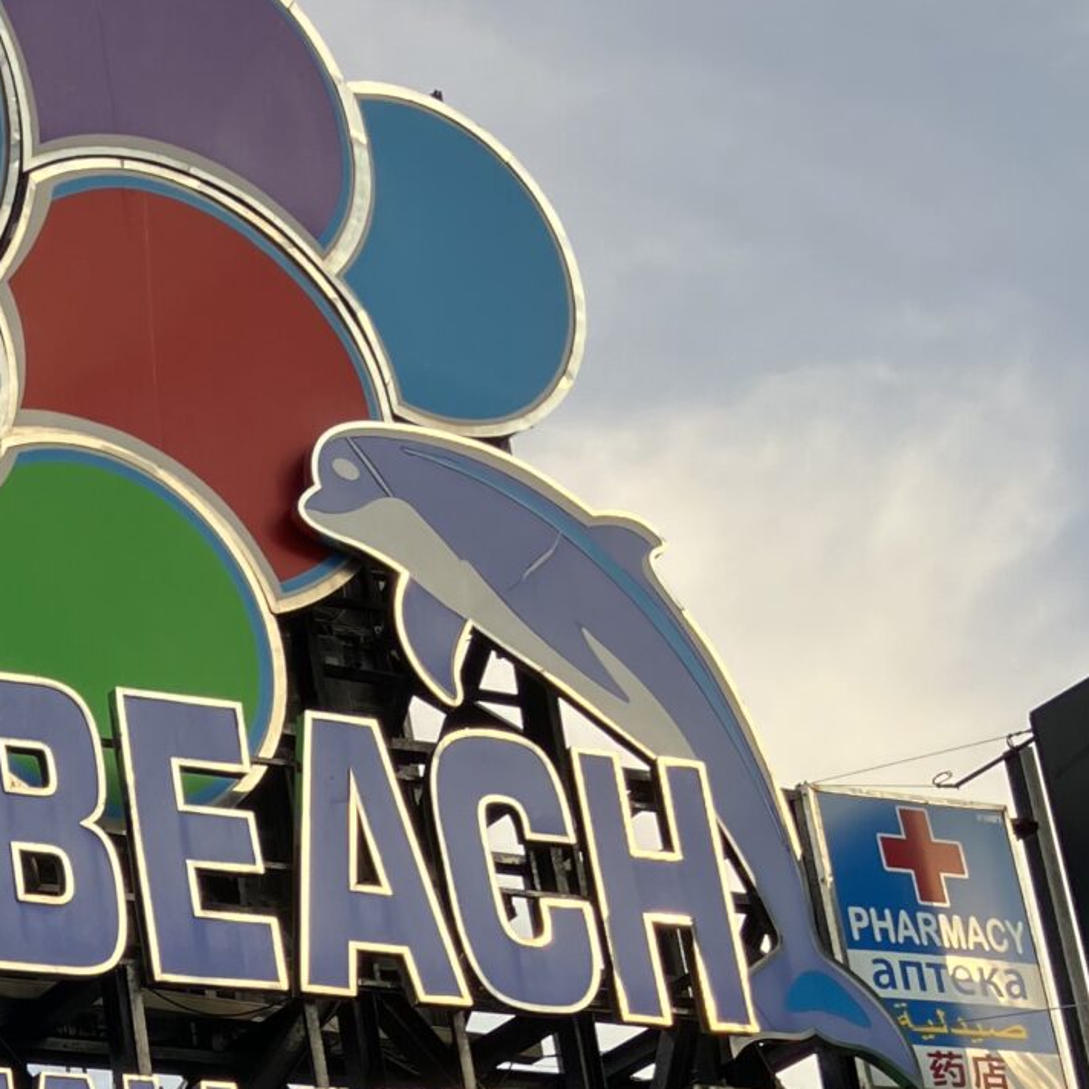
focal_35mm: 89
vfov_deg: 18.5
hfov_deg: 18.1
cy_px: 1318
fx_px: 3168
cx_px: -350
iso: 32
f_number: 1.8
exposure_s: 1/972
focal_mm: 3.99
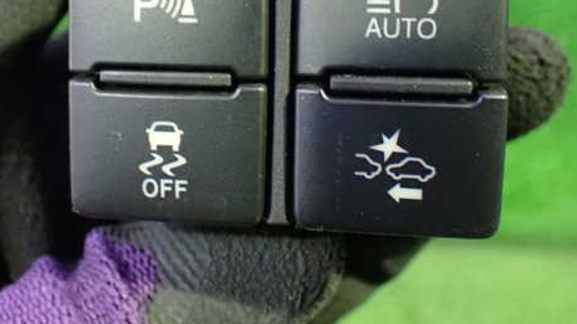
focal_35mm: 62
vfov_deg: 19.3
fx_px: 949
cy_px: 84
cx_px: 209
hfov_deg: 33.6
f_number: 2.9
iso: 1600
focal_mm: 7.84
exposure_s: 1/20
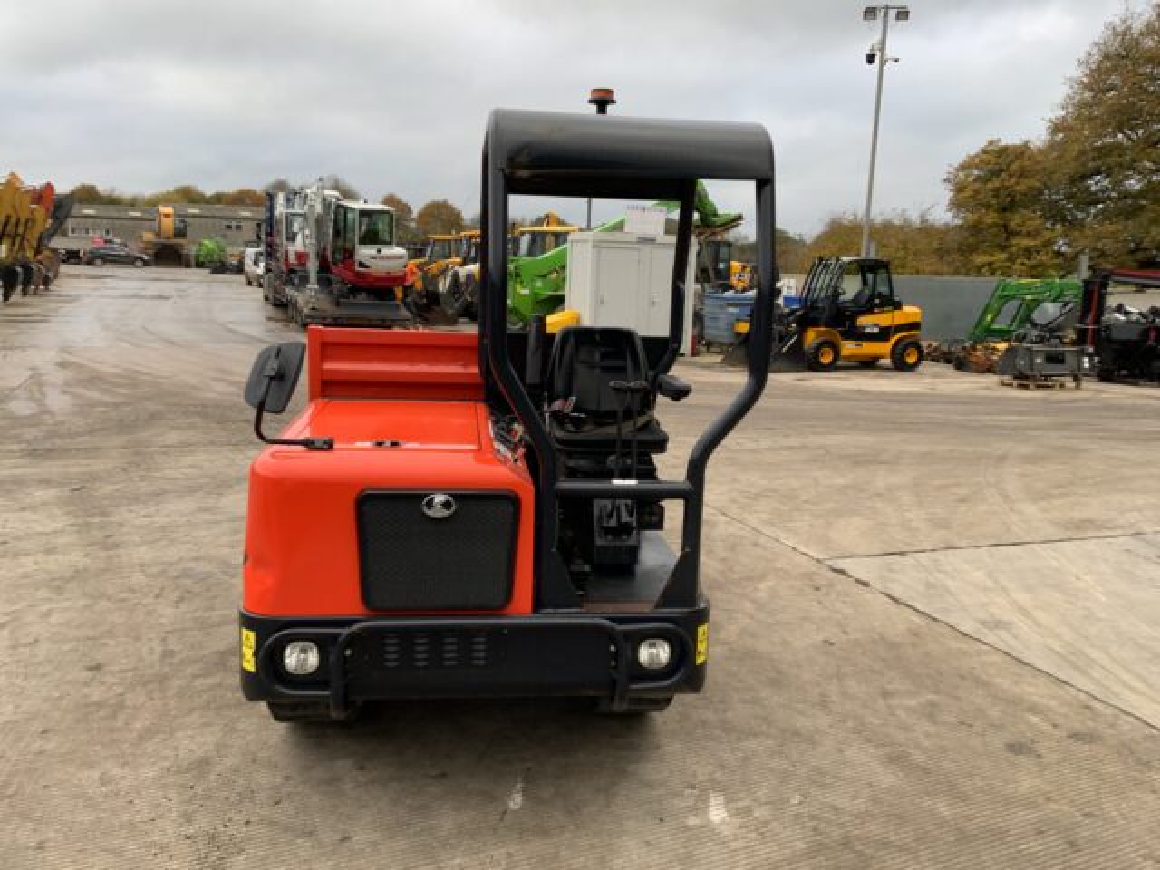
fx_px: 972
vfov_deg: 48.2
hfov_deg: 61.7
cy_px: 435
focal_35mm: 29
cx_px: 580
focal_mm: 3
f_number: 1.8
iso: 40
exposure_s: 1/122
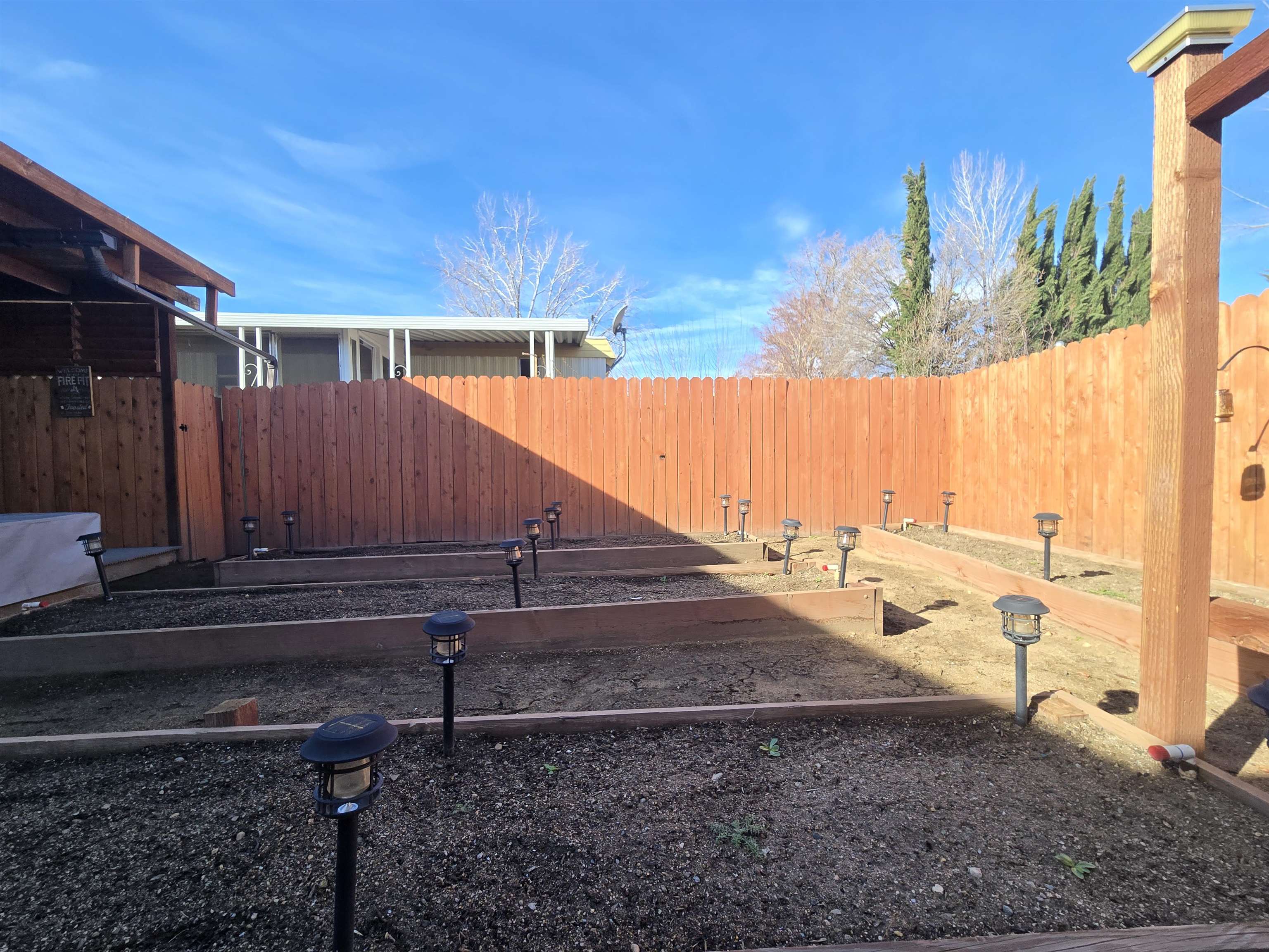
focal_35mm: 13
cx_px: 634
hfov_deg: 106.2
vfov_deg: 89.9
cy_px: 476
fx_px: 477
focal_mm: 2.2
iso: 50
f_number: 2.2
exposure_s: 1/596
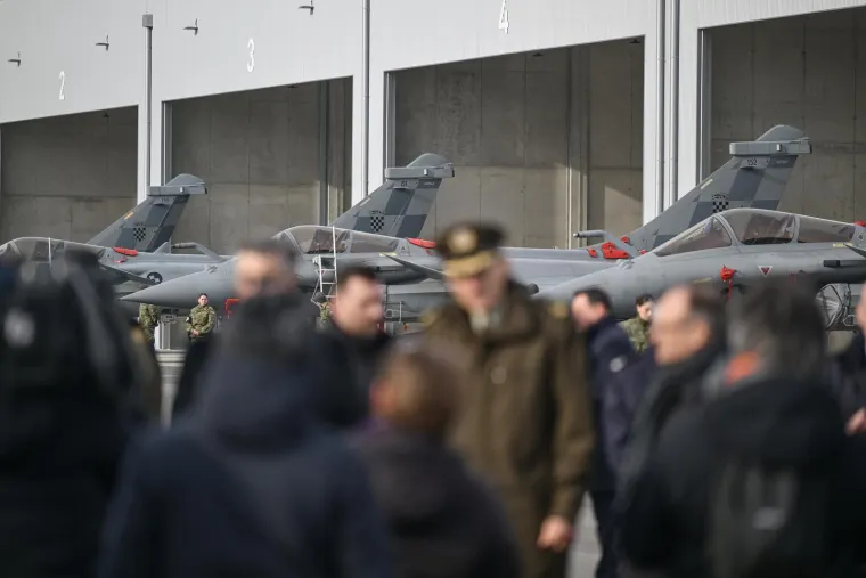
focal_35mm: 180
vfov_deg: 7.6
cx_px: 433
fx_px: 4331
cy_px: 289
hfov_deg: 11.4
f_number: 2.8
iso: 200
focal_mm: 180
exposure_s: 1/2500
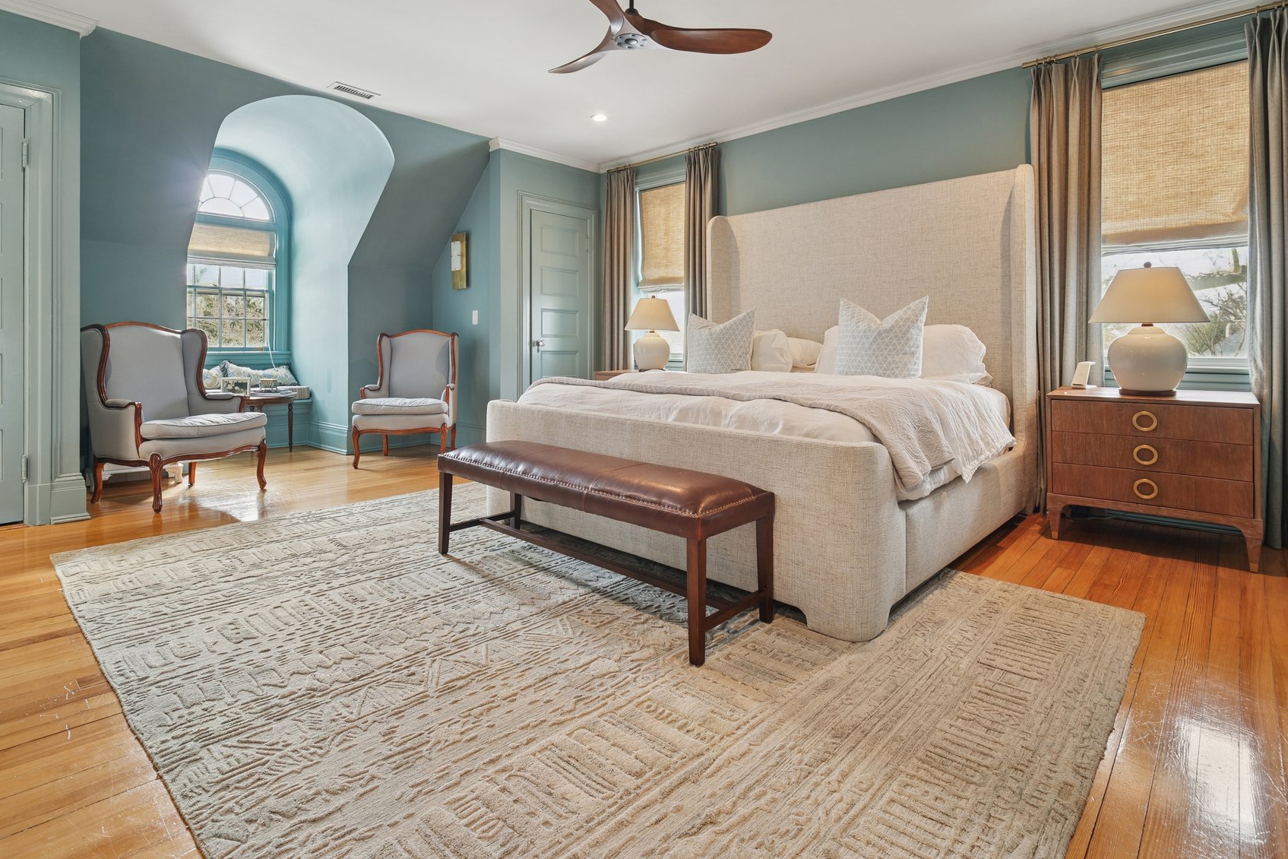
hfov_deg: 63.7
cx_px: 635
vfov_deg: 44.7
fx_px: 1037
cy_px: 341
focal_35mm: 29
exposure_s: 1/30
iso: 800
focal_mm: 24
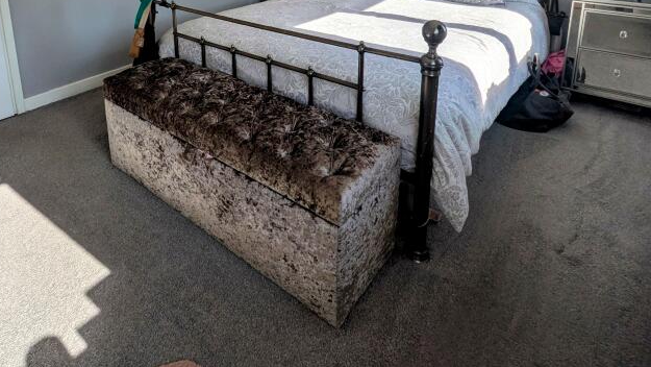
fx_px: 432
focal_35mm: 25
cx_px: 268
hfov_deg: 73.4
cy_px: 3
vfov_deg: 40.5
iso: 44
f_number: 2.2
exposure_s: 1/830
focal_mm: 1.83
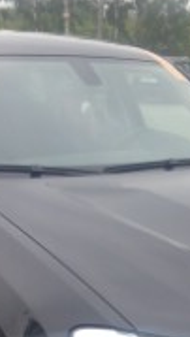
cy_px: 235
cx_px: 109
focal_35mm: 85
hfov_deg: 14.3
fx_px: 760
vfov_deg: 24.8
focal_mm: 4.28
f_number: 2.4
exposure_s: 1/300
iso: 50
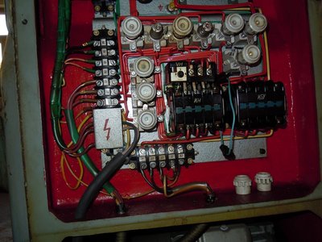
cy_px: 121
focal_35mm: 30
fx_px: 279
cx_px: 161
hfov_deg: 60.0
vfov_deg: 46.8
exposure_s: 1/30
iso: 160
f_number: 3.5
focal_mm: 5.4
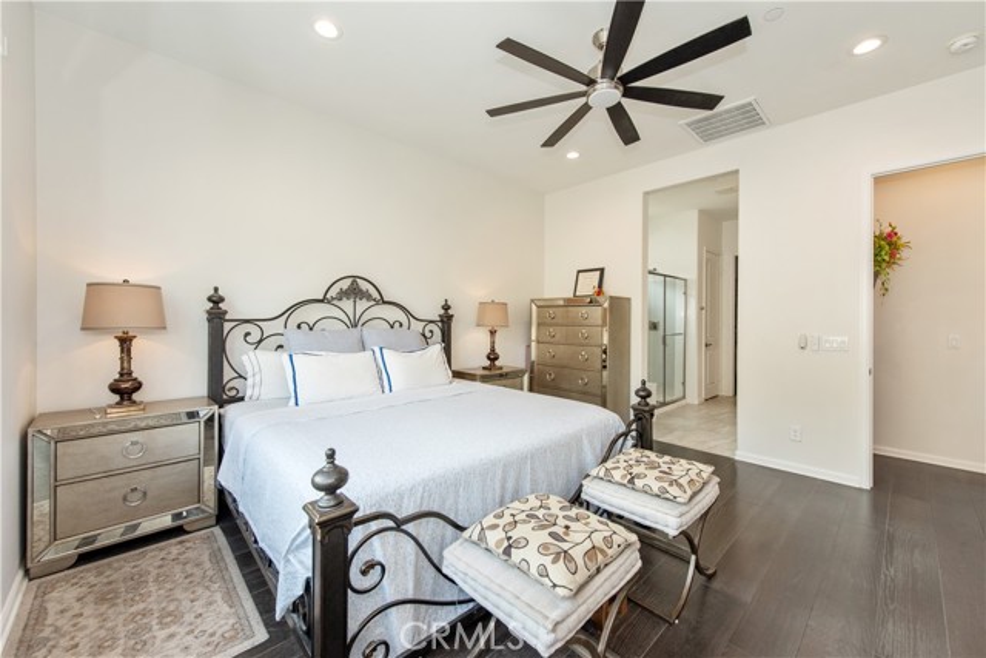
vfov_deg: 81.2
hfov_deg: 104.2
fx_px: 384
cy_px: 329
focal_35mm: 14
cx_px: 493
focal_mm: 14
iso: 640
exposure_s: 1/125
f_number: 5.6
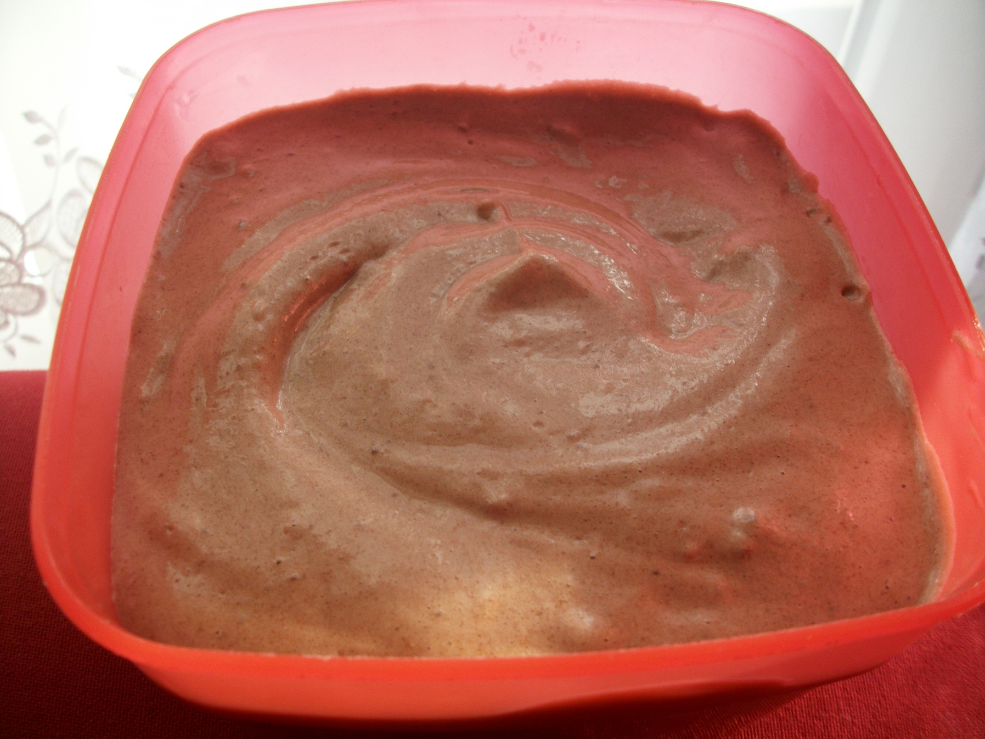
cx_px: 492
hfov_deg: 58.4
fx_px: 882
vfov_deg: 45.4
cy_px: 370
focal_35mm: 31
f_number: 2.9
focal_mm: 5.7
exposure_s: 1/51.2
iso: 80
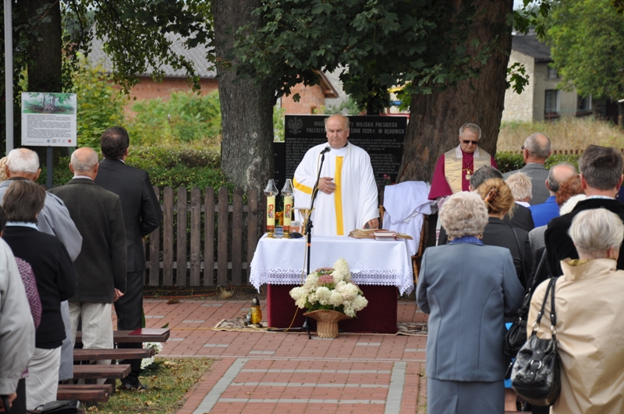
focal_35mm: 158
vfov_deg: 8.7
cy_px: 207
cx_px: 312
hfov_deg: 13.1
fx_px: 2726
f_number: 5.6
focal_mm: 105
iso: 200
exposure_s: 1/200
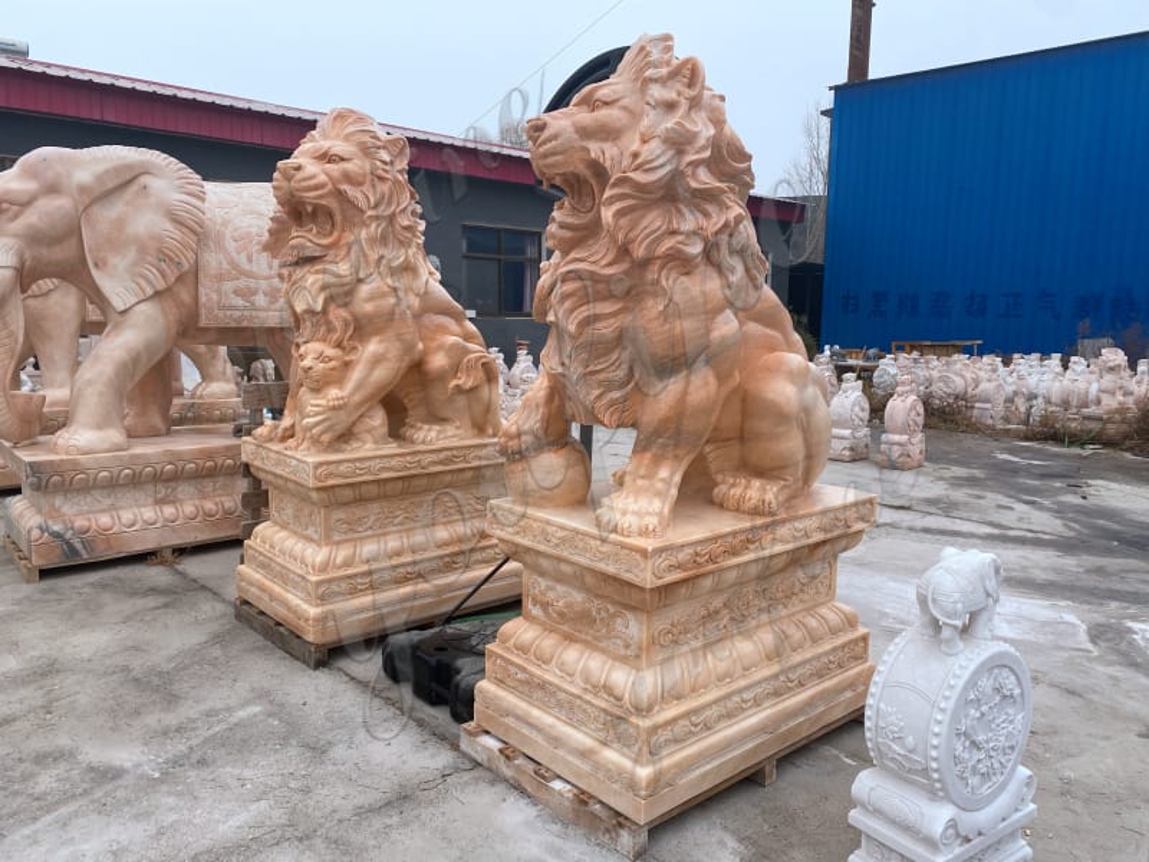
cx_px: 574
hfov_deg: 67.3
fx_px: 863
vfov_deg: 53.1
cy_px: 431
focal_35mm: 26
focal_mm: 4.25
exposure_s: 1/121
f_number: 1.8
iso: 50
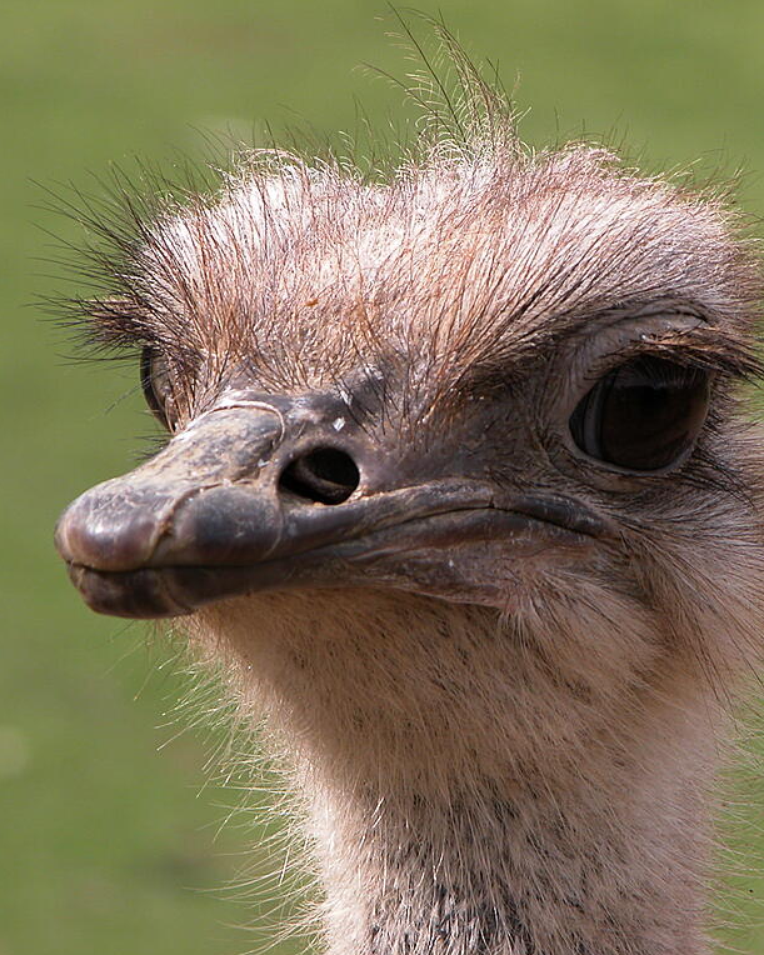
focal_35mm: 361
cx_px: 494
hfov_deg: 4.3
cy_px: 479
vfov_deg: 5.4
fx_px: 10205
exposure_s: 1/388
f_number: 5.9
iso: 100
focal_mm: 71.2
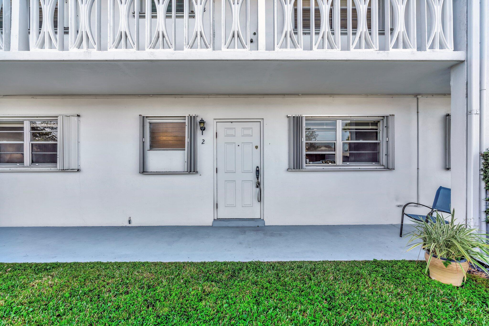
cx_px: 244
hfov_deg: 96.7
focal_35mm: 16
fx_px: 217
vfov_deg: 73.8
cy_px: 163
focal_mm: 16
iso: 100
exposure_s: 1/250
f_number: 5.6
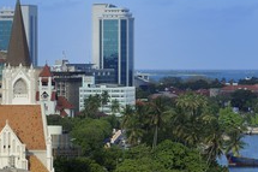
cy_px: 112
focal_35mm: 180
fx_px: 1289
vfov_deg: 7.6
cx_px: 103
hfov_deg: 11.4
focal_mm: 92
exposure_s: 1/320
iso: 200
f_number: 7.1
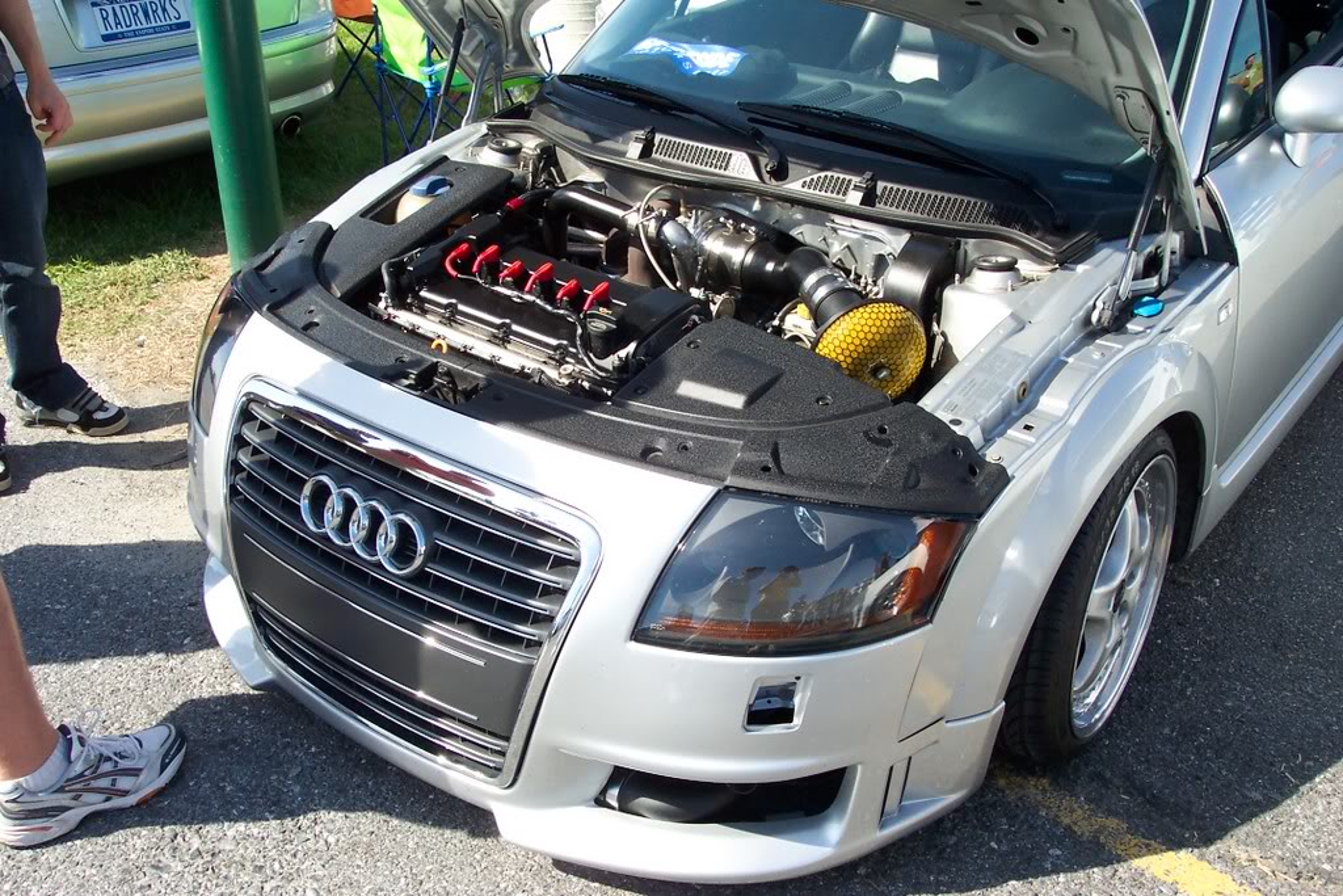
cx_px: 672
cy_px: 448
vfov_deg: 35.1
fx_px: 1418
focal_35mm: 38
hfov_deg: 50.7
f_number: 4.8
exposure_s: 1/250
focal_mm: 8
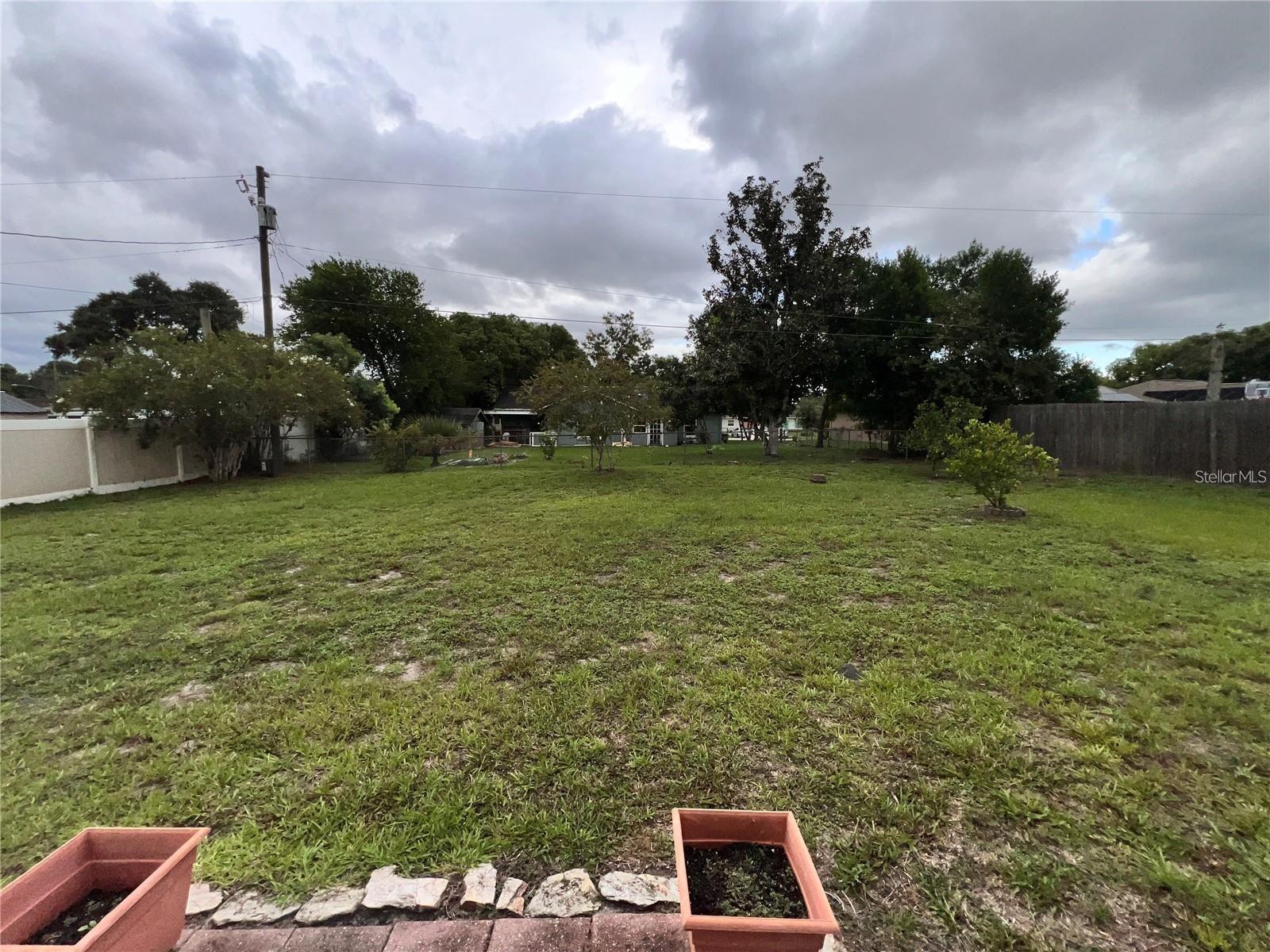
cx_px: 635
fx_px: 477
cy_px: 476
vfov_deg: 89.9
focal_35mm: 13
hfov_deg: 106.2
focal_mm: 1.57
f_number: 1.8
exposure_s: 1/576
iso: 25
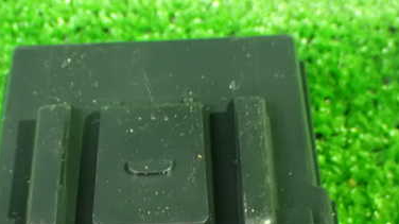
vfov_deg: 12.7
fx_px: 994
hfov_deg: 22.7
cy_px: 213
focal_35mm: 94
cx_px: 180
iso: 1600
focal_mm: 9.65
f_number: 3.3
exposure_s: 1/15
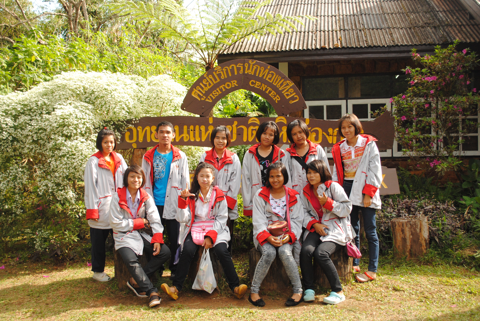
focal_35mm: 39
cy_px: 160
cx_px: 240
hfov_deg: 49.5
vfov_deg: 34.3
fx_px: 521
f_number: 4.5
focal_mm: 26
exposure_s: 1/500
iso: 400
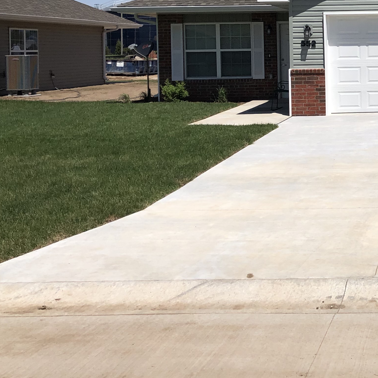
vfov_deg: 26.0
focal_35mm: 65
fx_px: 803
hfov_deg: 24.1
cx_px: 451
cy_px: 69
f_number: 1.8
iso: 25
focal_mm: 3.99
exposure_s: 1/4808
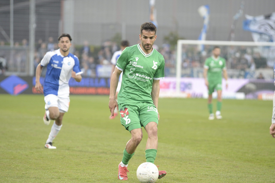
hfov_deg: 6.7
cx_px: 138
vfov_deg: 4.4
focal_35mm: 310
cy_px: 92
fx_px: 2365
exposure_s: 1/640
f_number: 5.3
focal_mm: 310
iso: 4000
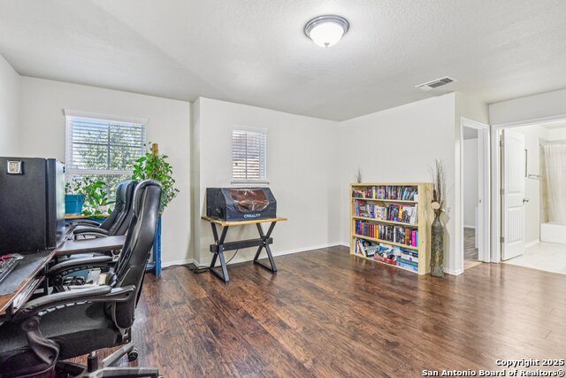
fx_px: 252
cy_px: 189
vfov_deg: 73.8
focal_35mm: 16
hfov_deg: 96.7
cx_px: 283
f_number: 8
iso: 4000
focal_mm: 16
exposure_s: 1/15
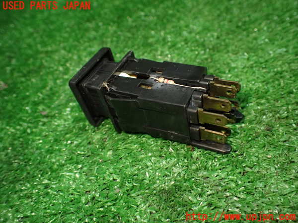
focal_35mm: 30
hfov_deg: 60.0
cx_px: 149
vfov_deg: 46.8
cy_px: 112
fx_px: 258
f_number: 2.3
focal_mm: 5.4
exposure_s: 1/125
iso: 640
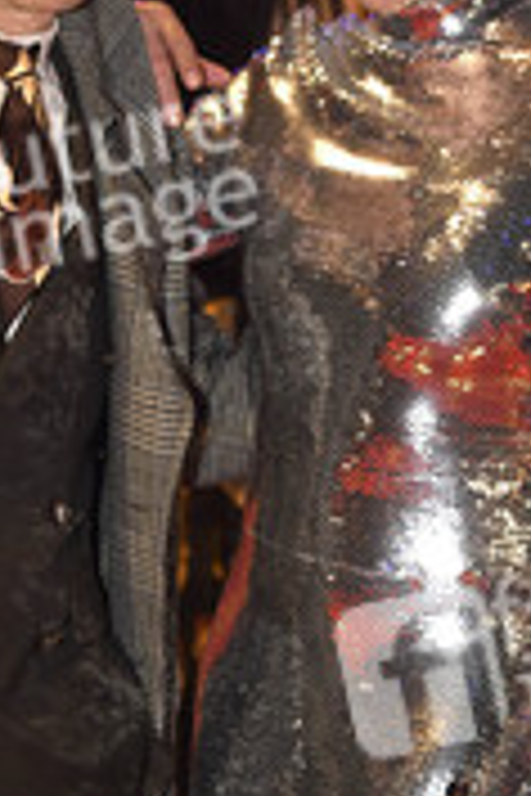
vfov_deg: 13.0
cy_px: 427
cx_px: 158
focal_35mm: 158
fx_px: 3495
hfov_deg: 8.7
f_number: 3.5
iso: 800
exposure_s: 1/640
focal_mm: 70
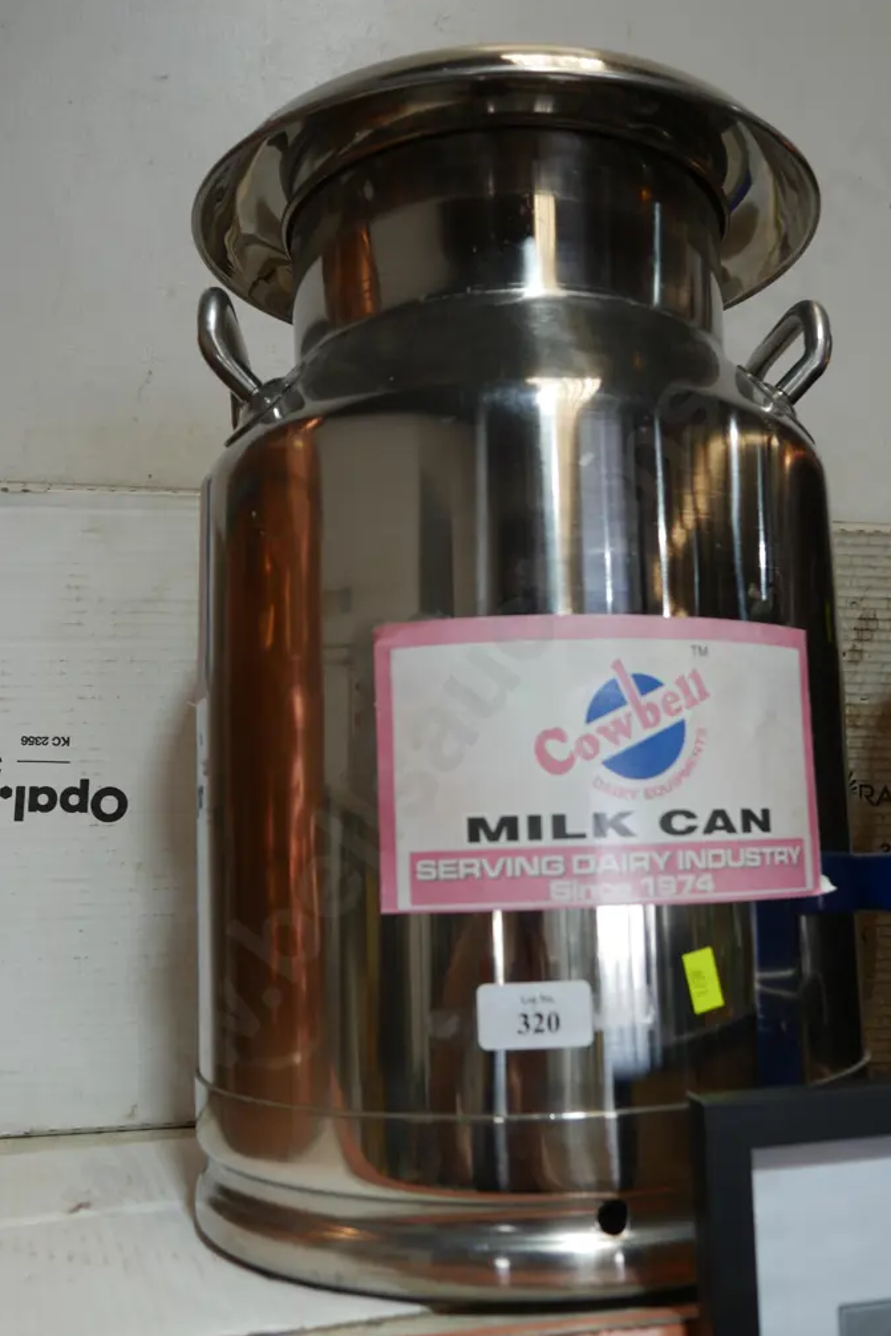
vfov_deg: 53.1
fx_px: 1336
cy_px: 673
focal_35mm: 36
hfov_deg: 36.9
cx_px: 488
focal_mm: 17
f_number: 4.5
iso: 200
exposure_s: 1/60
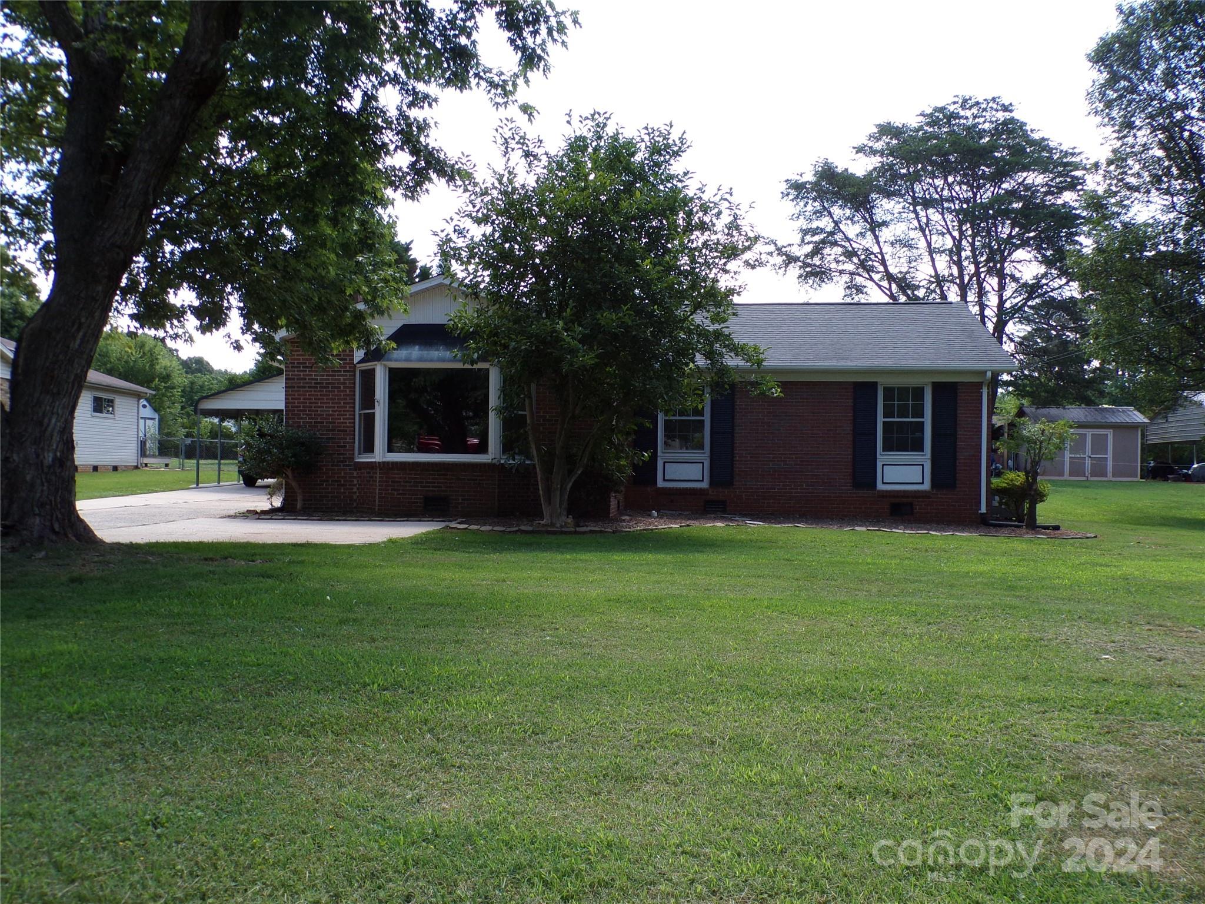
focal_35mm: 32
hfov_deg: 56.8
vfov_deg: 44.2
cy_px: 452
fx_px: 1114
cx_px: 602
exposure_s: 1/200
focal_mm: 5.8
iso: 80
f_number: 4.6
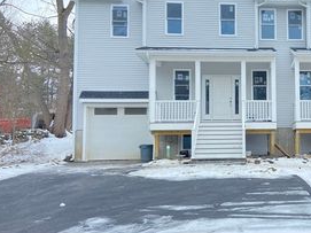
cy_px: 116
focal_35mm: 48
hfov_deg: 37.1
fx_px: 431
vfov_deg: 30.2
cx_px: 281
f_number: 1.8
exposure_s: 1/529
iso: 32
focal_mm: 4.25
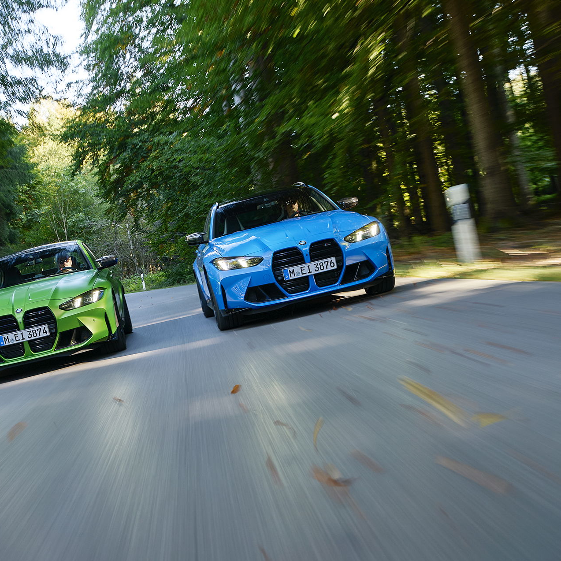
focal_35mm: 50
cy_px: 279
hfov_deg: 33.7
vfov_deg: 34.0
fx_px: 917
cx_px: 178
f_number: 5.6
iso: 100
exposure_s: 1/15
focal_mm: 39
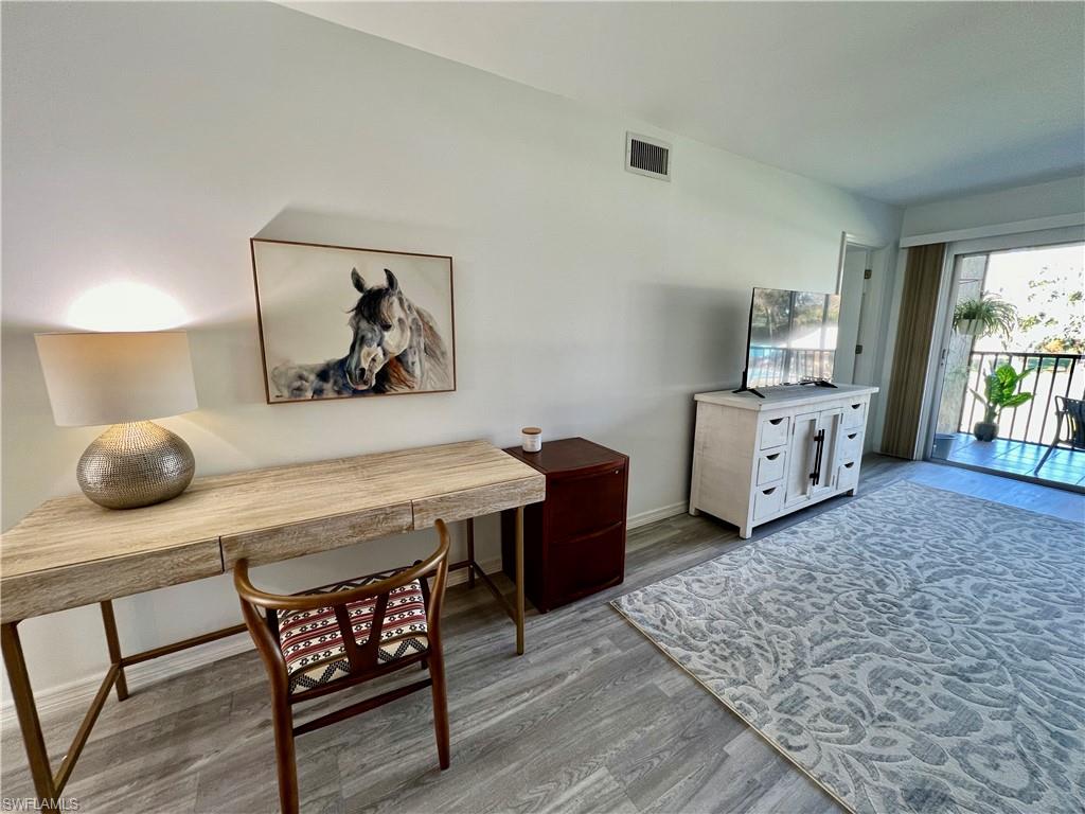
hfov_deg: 106.2
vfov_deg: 89.9
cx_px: 542
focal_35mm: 13
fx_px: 407
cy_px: 407
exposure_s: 1/60
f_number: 1.8
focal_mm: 1.57
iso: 160
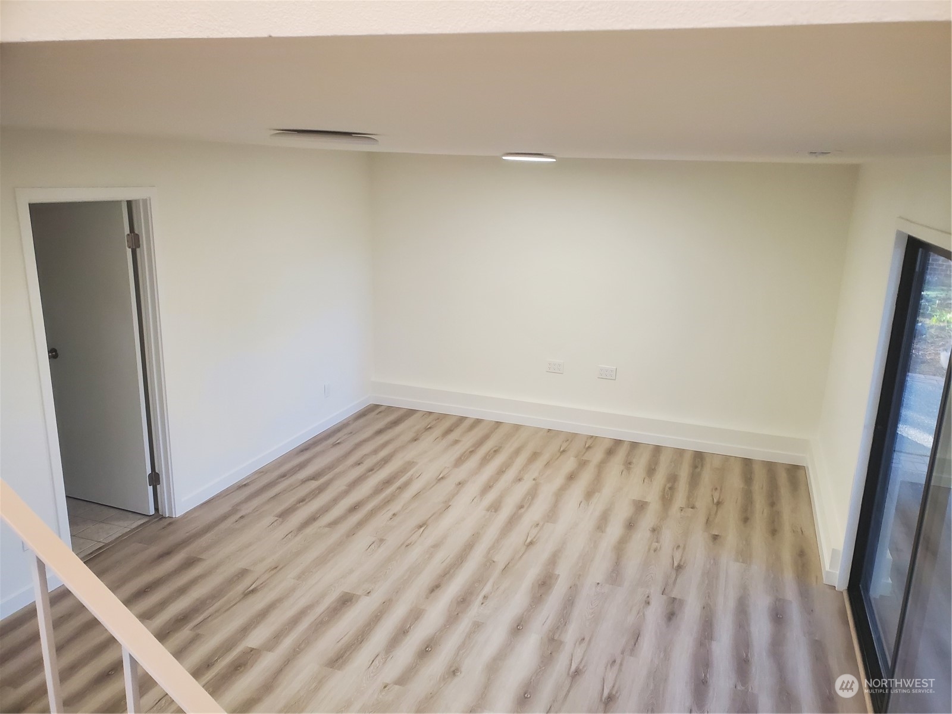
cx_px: 476
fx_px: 715
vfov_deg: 53.1
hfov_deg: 67.3
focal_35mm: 26
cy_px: 357
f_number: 2.4
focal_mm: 4.3
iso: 200
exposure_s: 1/40
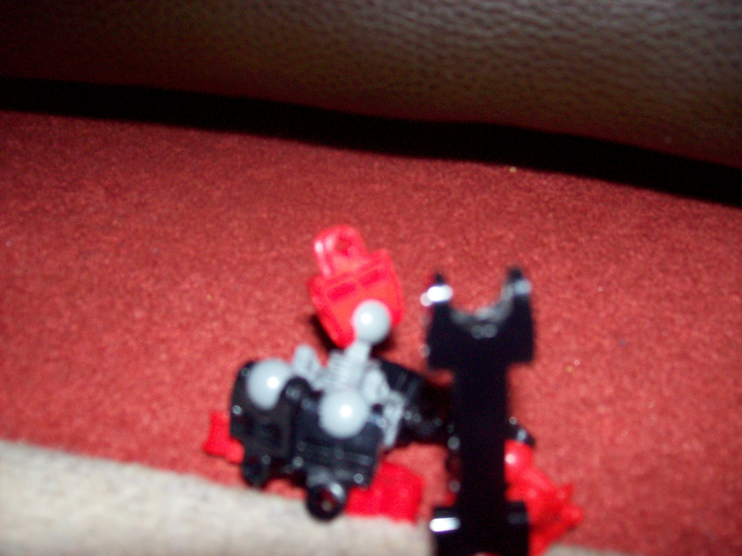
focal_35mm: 36
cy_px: 278
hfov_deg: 51.4
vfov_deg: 39.6
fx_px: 771
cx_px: 371
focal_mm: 6
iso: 140
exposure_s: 1/64
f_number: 2.7
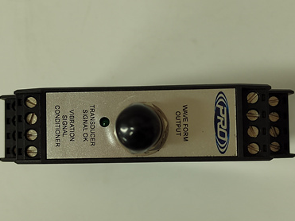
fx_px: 528
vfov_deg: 23.6
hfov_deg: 31.2
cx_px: 138
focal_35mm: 62
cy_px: 111
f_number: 1.9
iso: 1669
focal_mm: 5.52
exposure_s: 1/100
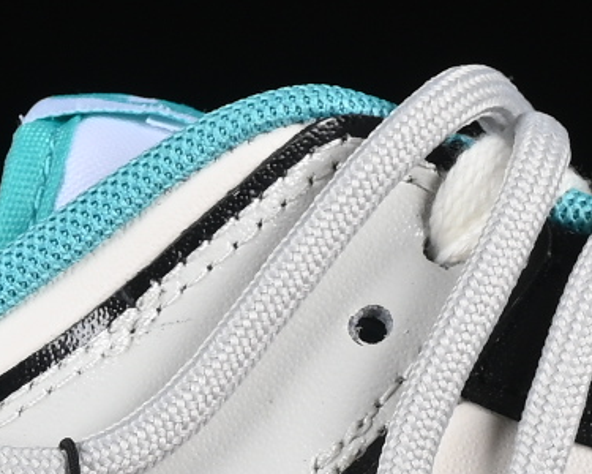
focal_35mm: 523
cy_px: 373
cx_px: 579
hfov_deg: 3.7
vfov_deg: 3.0
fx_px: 9163
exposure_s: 1/80
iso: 160
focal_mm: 50
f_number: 8
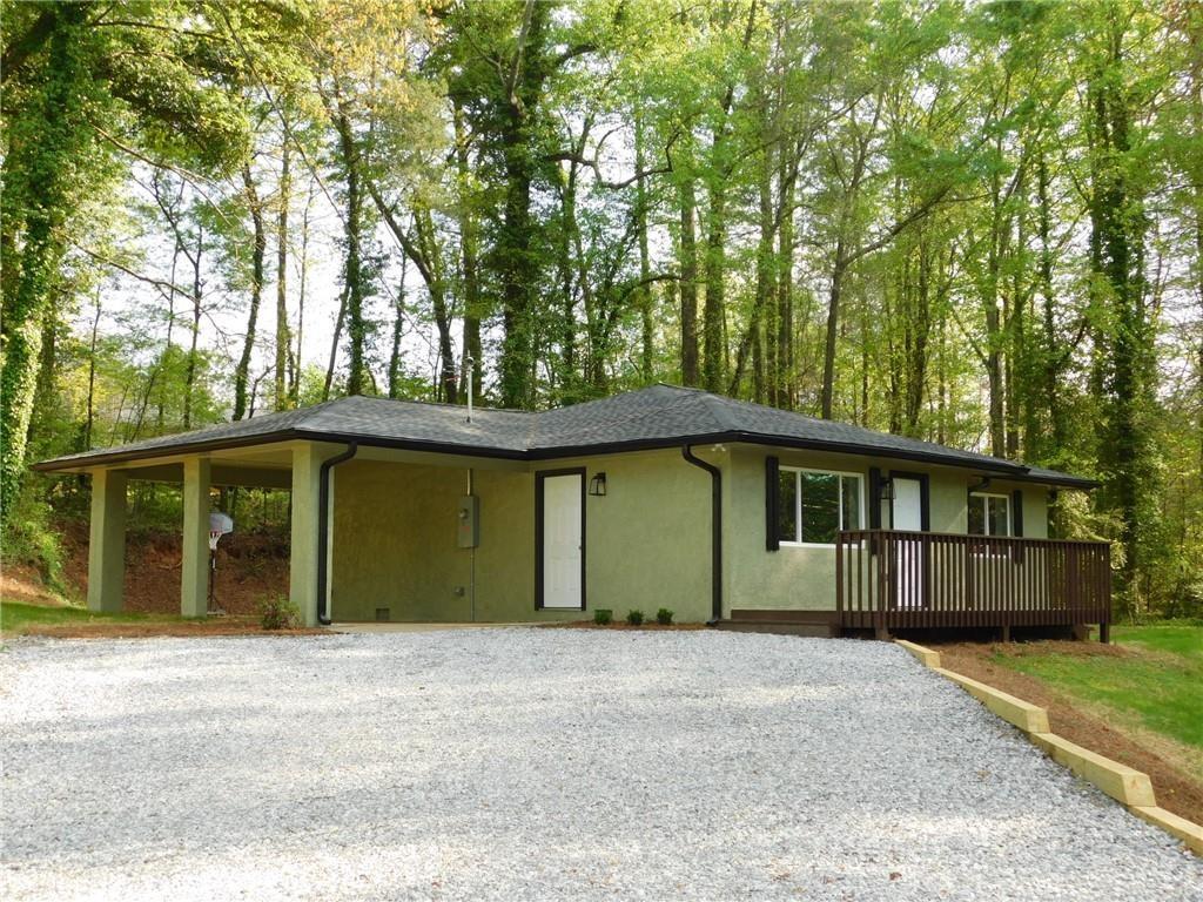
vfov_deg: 32.2
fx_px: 1564
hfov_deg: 42.1
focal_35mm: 45
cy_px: 451
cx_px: 602
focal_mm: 8
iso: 125
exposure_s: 1/200
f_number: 3.7
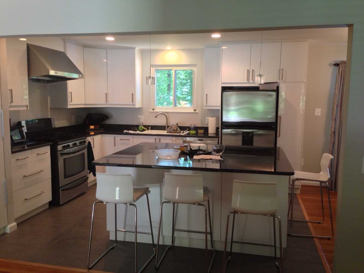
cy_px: 136
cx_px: 182
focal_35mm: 33
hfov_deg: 55.3
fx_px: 347
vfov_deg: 43.0
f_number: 2.4
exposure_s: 1/20
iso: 160
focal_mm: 4.13
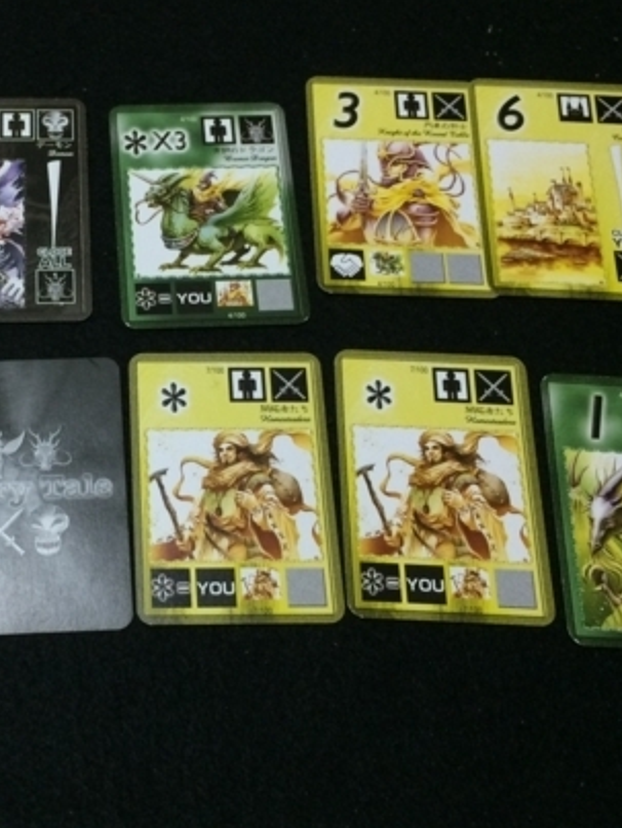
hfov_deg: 30.7
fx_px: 1100
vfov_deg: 41.2
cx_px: 111
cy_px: 386
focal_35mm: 46
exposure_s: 1/30
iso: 200
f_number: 2.2
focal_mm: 4.15
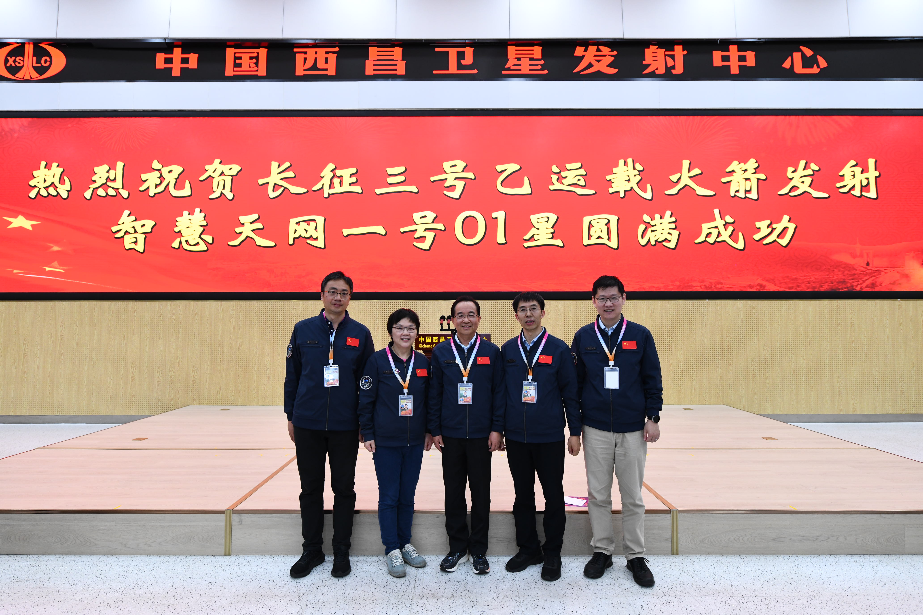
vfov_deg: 59.5
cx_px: 462
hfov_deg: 81.2
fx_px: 538
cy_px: 308
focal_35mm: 21
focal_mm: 21
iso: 1600
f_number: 4.5
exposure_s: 1/125
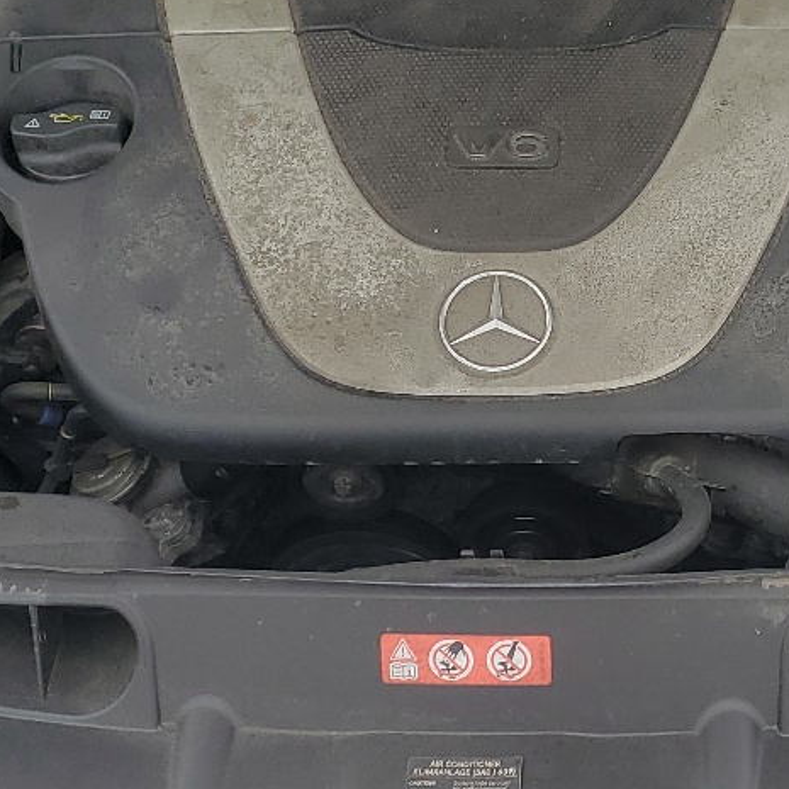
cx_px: 565
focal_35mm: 79
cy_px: 451
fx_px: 2037
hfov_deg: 21.8
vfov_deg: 21.9
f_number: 1.5
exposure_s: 1/625
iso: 50
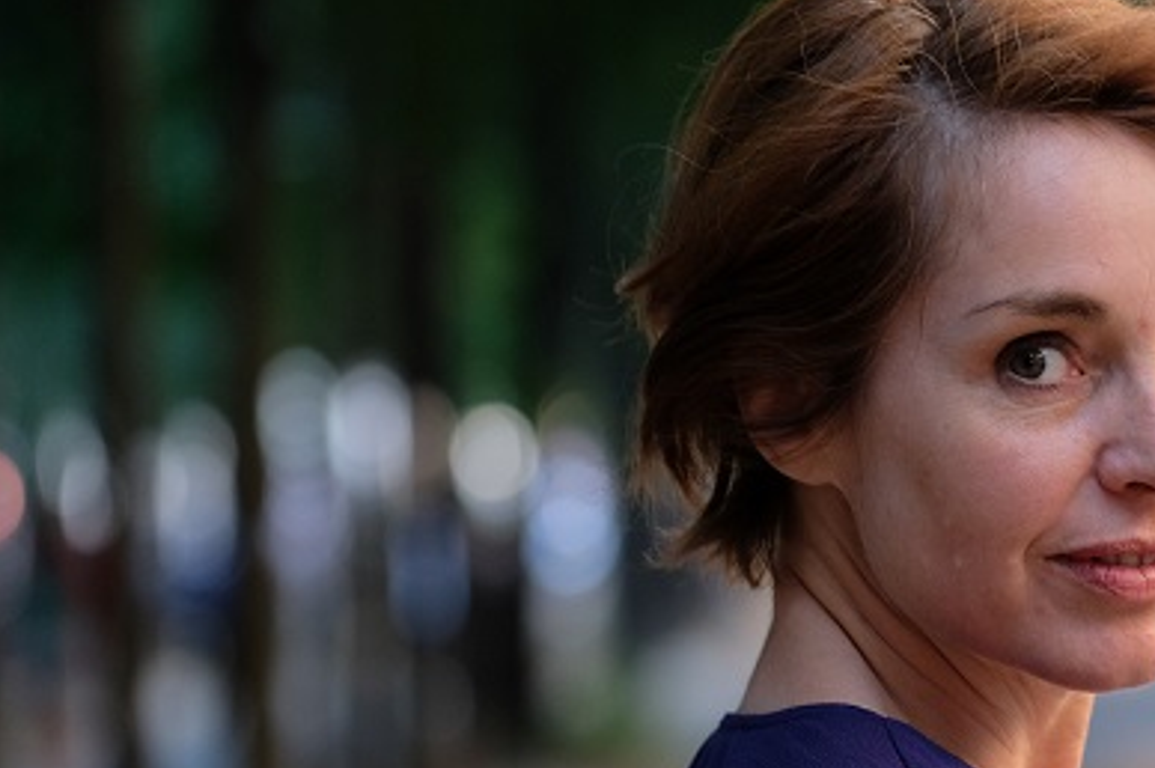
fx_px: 9392
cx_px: 1090
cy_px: 522
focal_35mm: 293
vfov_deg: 4.7
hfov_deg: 7.0
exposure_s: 1/105
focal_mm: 94.5
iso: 640
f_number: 2.8
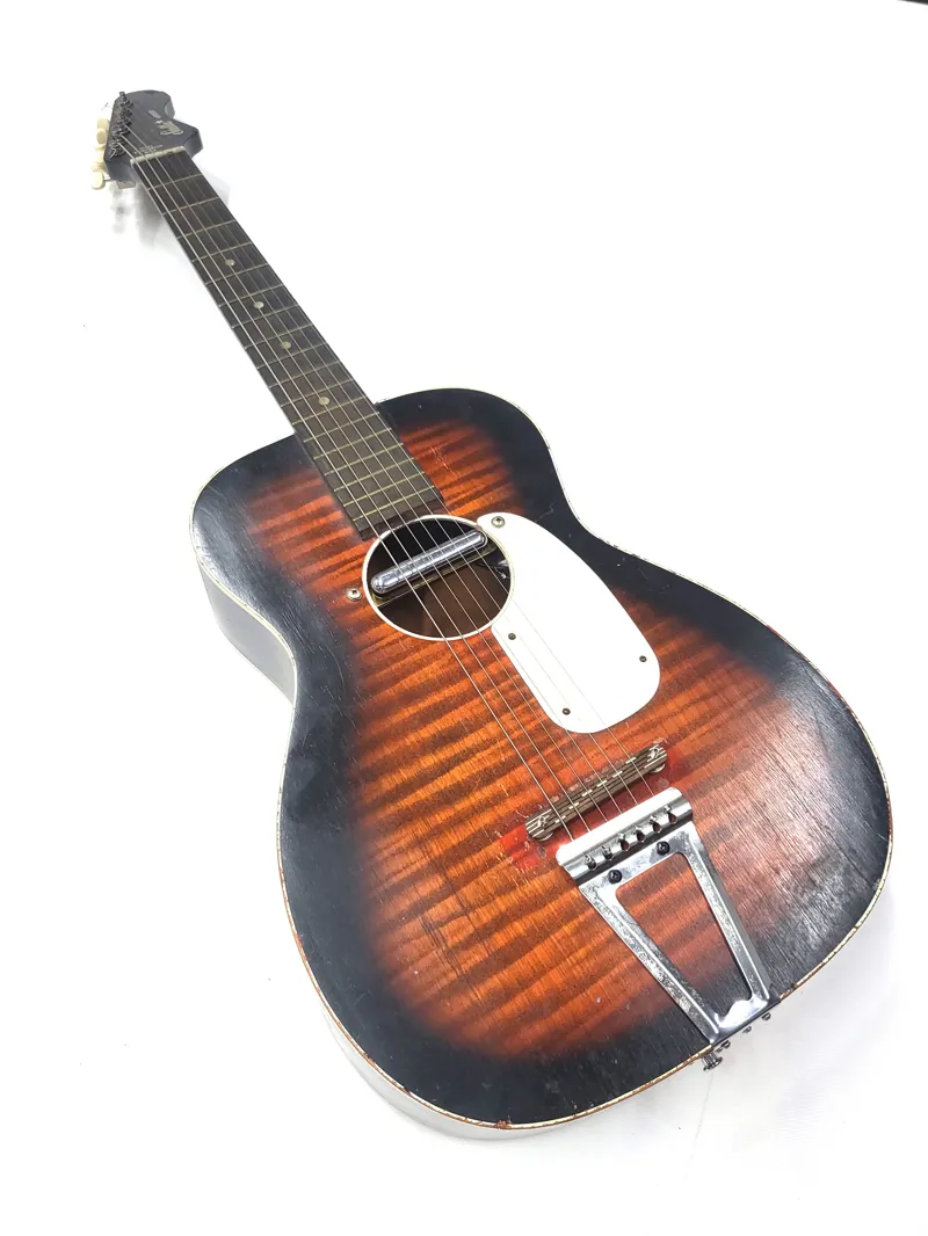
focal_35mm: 26
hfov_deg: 53.1
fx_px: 929
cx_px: 464
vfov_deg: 67.3
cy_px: 618
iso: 100
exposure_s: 1/100
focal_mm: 4.25
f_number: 1.8
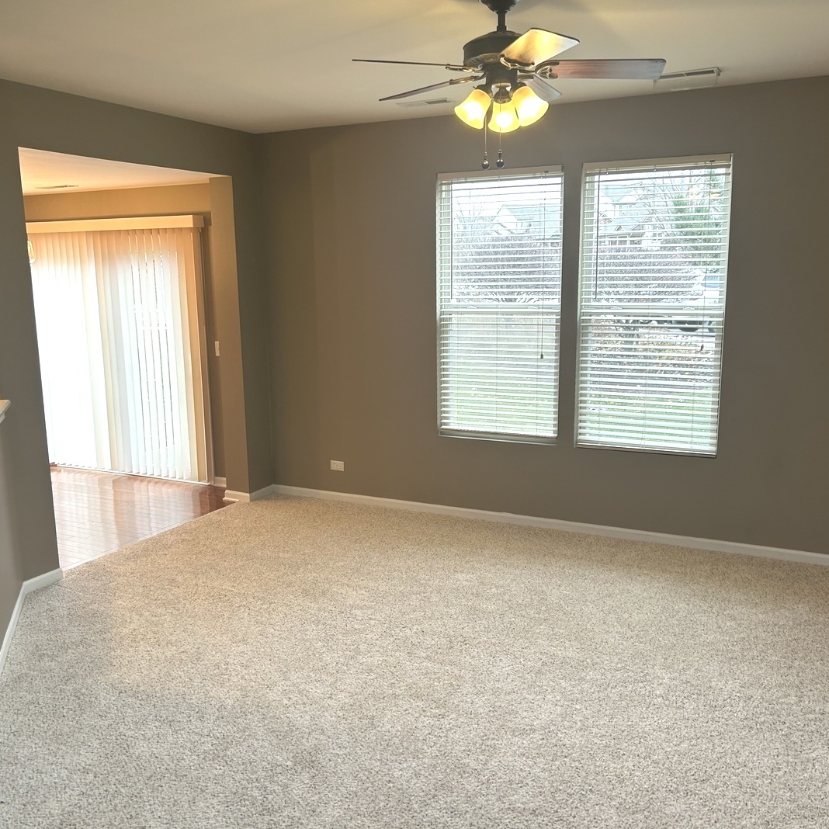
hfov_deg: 52.5
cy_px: 414
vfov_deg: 52.5
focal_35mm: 31
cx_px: 414
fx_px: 840
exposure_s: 1/60
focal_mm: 5.7
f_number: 1.5
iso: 80
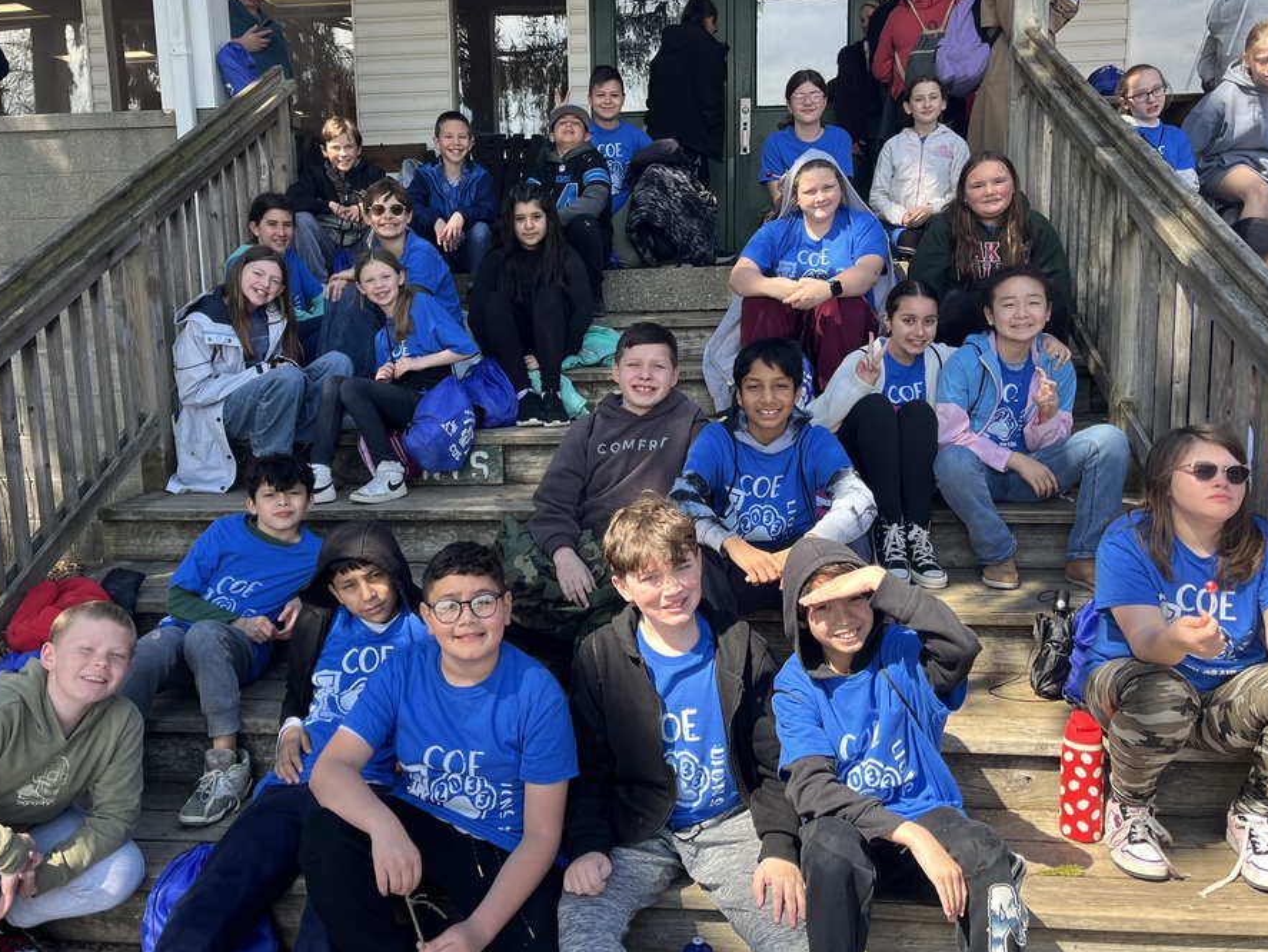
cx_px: 596
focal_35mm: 30
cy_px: 429
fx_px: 1099
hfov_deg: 59.9
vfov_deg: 46.8
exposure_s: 1/672
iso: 50
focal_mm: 5.1
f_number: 1.6
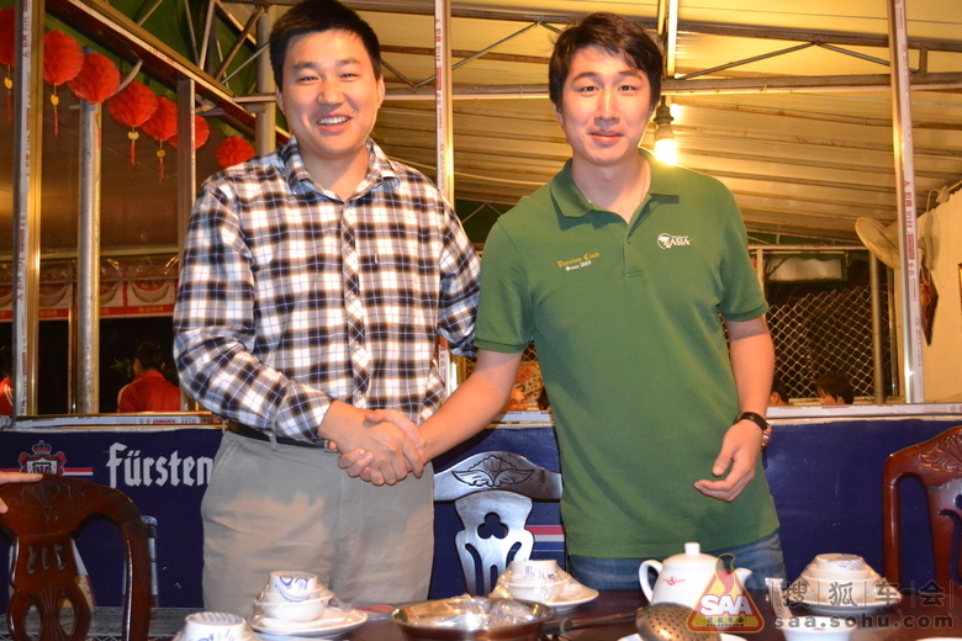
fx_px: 1042
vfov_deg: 34.2
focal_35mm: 39
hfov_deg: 49.6
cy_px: 320
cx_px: 481
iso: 3200
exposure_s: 1/60
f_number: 4.2
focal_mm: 26
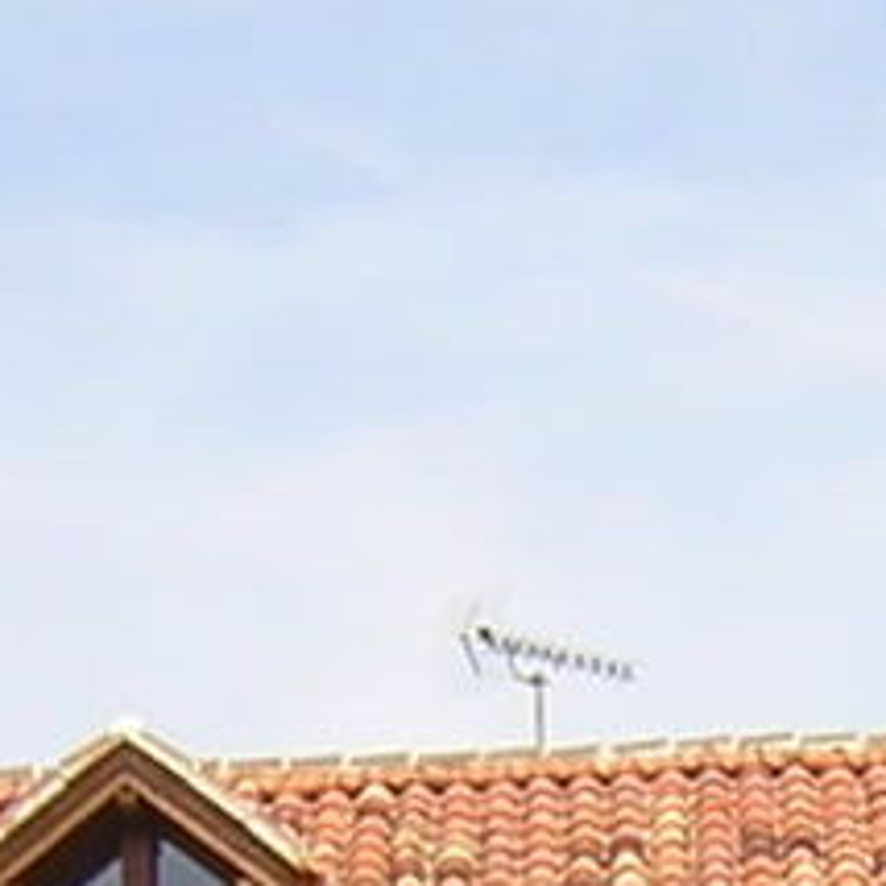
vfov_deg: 6.8
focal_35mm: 253
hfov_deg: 6.9
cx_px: 1147
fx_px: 7326
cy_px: 1395
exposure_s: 1/187
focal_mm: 6.6
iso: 100
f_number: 6.2
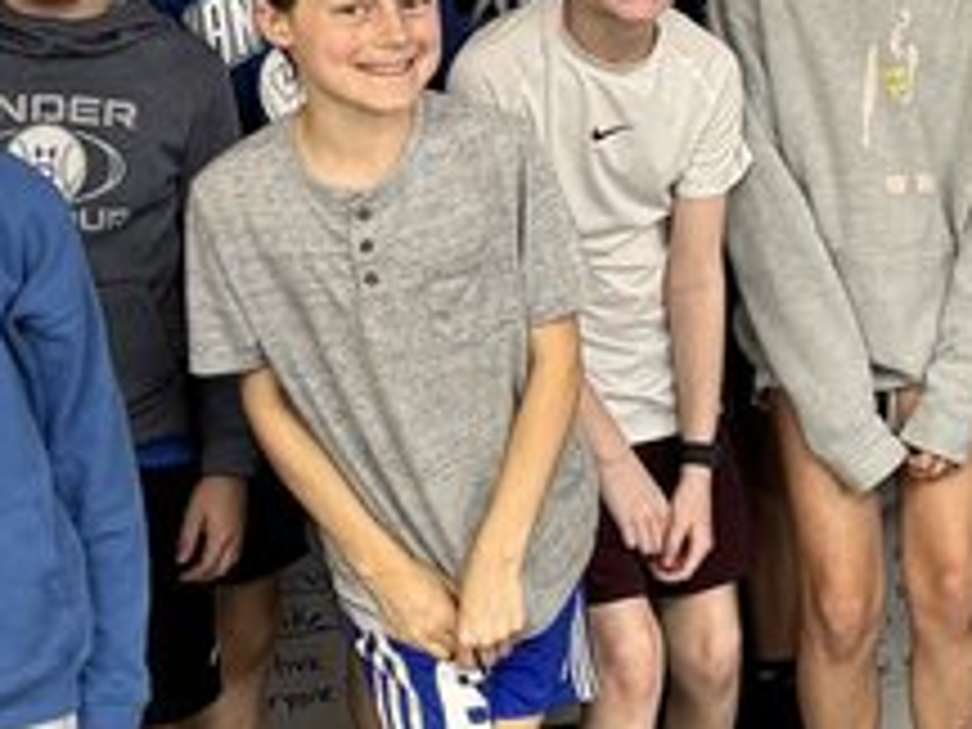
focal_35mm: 114
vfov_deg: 12.8
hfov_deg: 16.5
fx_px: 3201
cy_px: -18
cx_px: 1174
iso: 320
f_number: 1.78
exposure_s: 1/60
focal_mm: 6.76
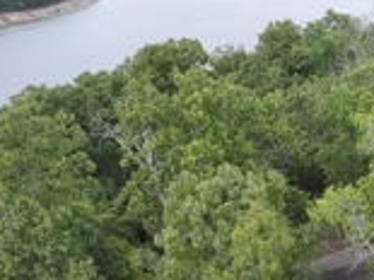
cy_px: 321
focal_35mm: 62
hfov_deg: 30.0
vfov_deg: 22.1
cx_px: 331
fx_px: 669
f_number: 2.8
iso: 120
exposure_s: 1/100
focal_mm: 12.29
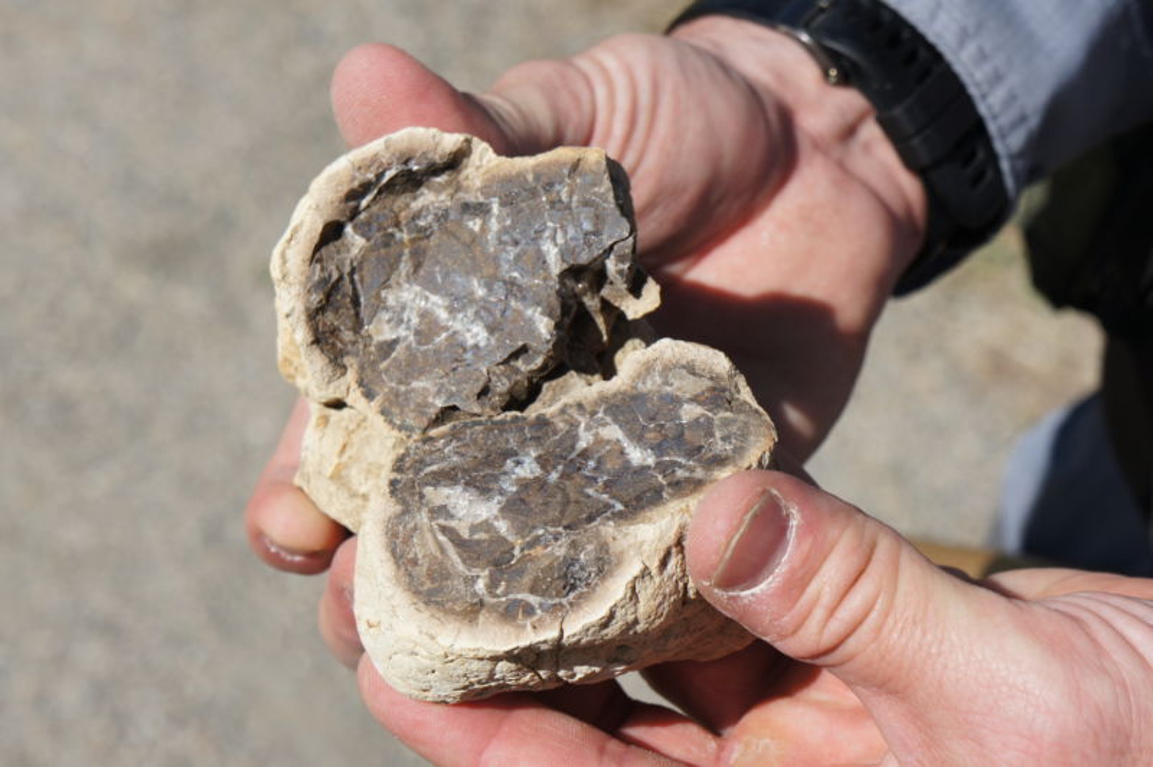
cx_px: 576
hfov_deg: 24.6
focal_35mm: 82
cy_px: 384
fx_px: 2640
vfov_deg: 16.5
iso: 200
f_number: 9
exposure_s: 1/400
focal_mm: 55
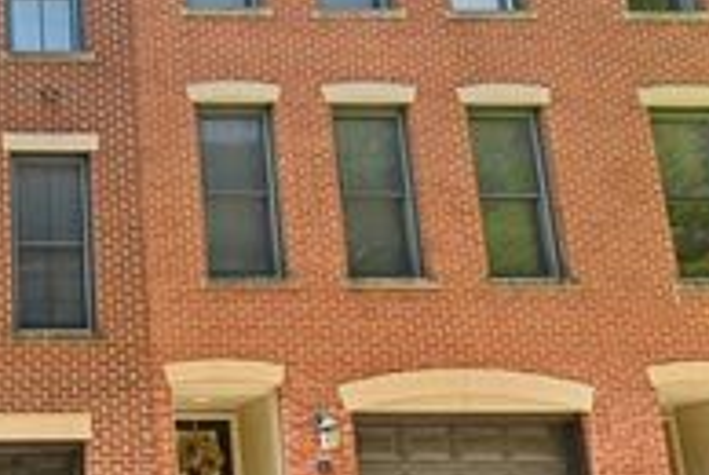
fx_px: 710
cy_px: 294
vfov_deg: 36.8
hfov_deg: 39.5
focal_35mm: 36
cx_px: -128
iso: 100
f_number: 8
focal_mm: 14
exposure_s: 1/40
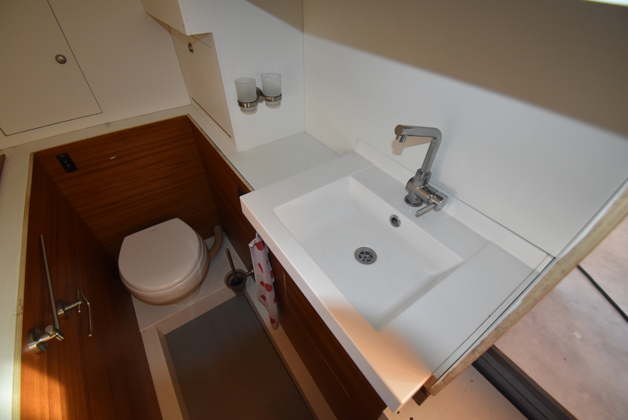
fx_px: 262
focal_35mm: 15
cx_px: 314
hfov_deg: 100.3
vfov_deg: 77.4
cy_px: 210
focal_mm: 10
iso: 1000
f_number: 4.5
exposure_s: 1/60
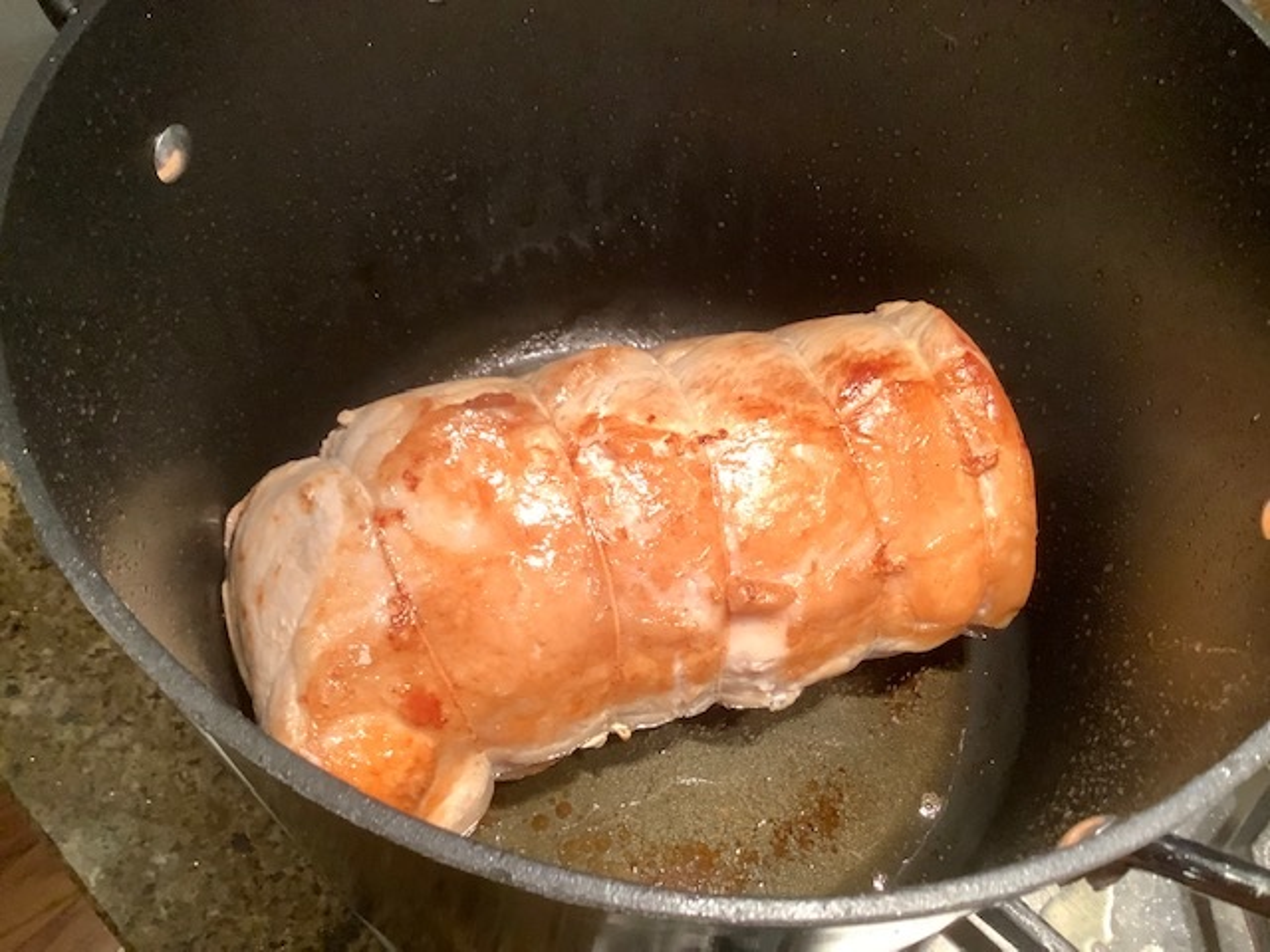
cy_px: 476
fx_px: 1137
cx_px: 635
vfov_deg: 45.4
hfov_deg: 58.4
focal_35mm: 31
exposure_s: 1/60
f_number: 2.4
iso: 160
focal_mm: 3.3
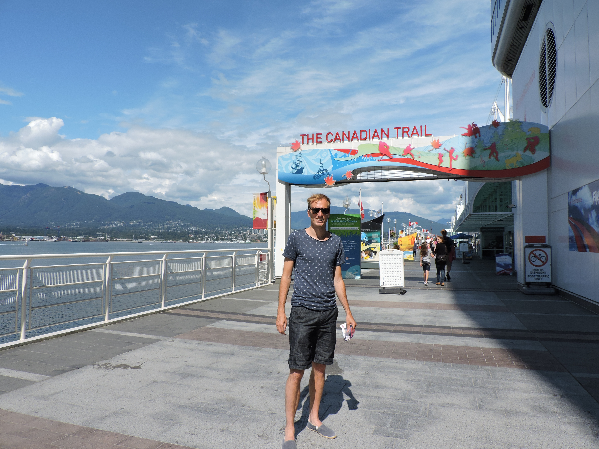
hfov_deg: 71.6
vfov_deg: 56.8
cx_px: 300
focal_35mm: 24
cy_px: 224
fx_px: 415
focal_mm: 4.3
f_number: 3.7
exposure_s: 1/1250
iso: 100
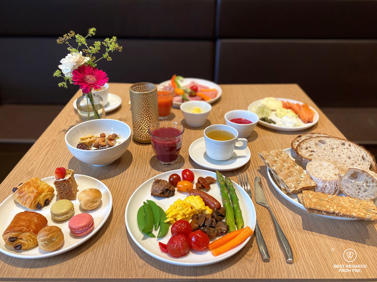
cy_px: 141
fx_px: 283
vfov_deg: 53.1
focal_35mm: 26
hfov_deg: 67.3
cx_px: 188
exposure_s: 1/49
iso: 100
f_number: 1.8
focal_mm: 4.25
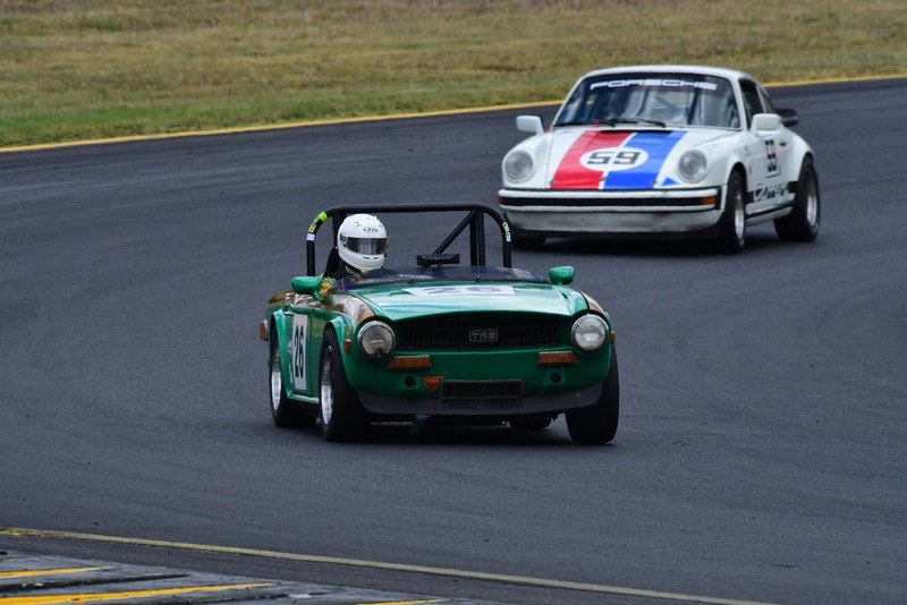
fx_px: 18902
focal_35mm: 750
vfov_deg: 1.8
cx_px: 454
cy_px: 302
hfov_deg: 2.7
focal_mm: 500
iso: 500
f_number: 11
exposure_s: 1/640
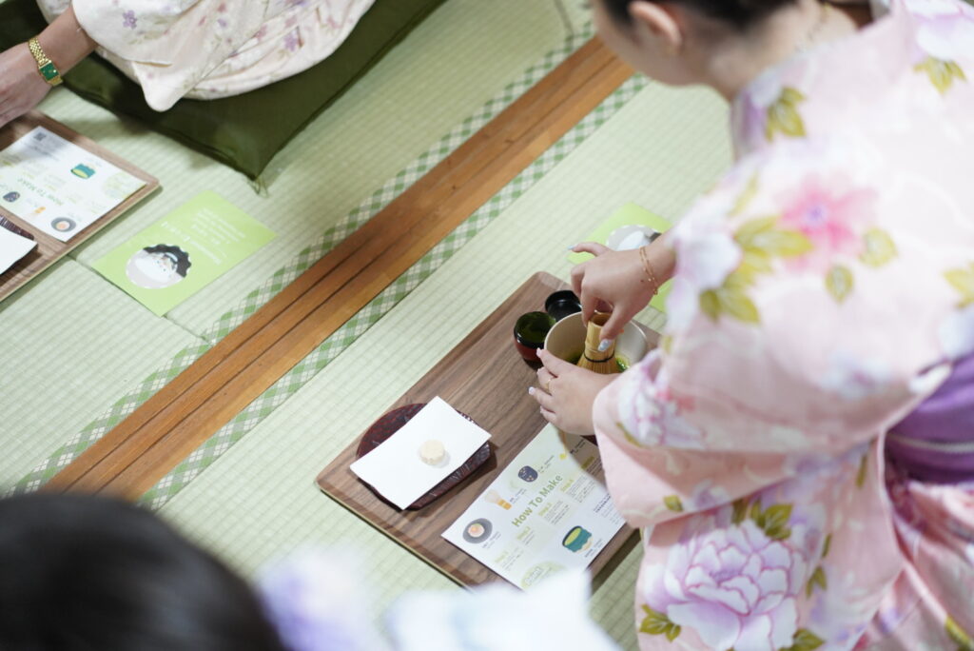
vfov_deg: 24.7
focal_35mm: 55
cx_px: 487
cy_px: 326
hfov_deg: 36.2
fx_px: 1489
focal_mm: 55
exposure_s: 1/500
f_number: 1.8
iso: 3200
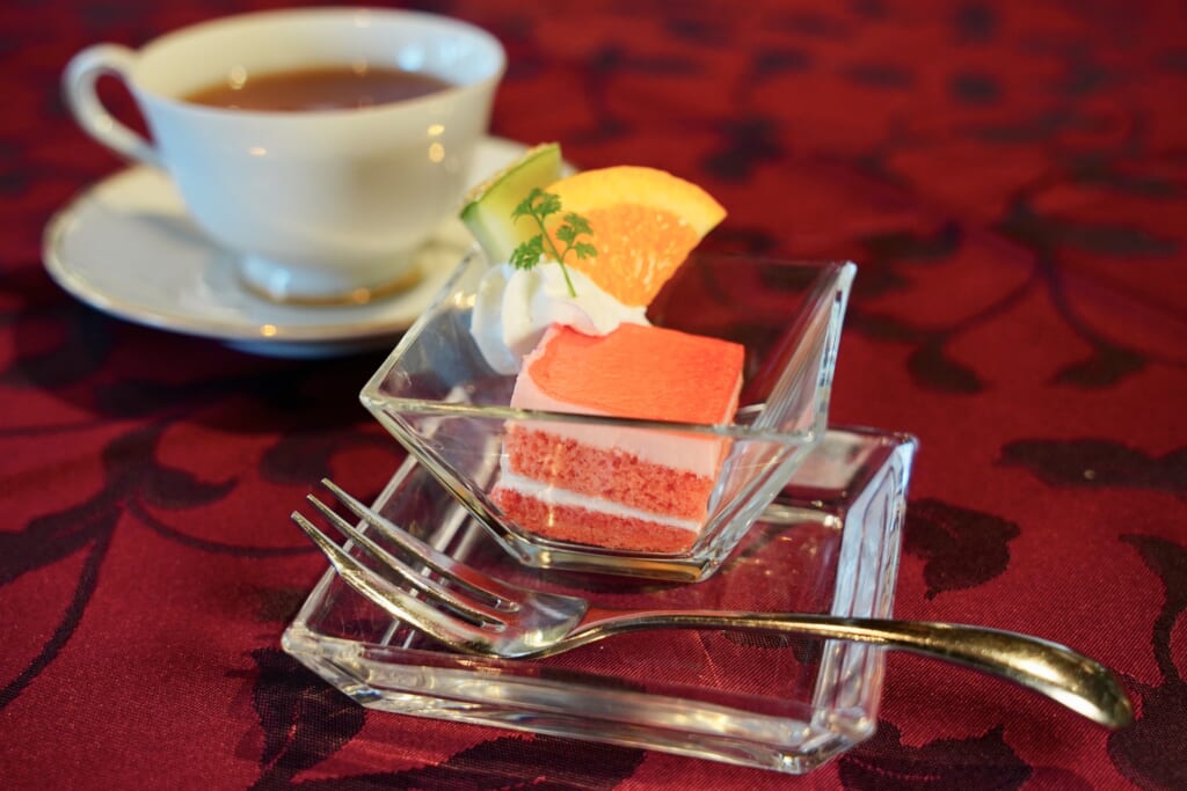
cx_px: 594
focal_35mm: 49
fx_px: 1622
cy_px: 396
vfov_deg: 27.4
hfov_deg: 40.2
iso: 400
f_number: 3.5
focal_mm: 32.8
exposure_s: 1/250
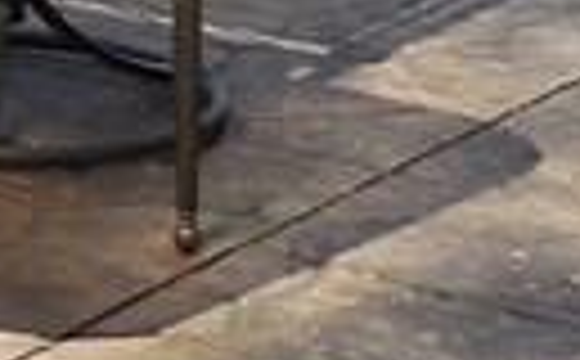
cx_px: -904
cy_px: -369
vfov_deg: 6.0
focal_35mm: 211
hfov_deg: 8.8
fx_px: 3328
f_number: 3.3
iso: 125
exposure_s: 1/400
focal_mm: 4.5
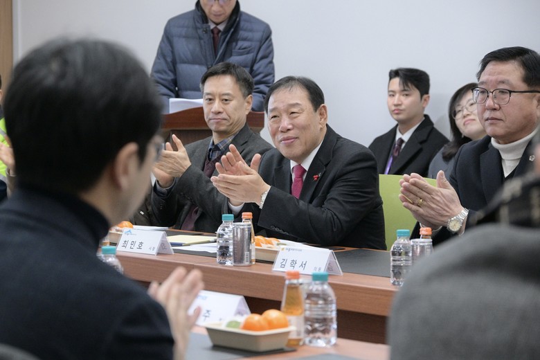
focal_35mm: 101
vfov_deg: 13.6
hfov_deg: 20.2
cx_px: 270
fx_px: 1515
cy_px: 180
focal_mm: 101
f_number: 6.3
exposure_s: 1/125
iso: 6400
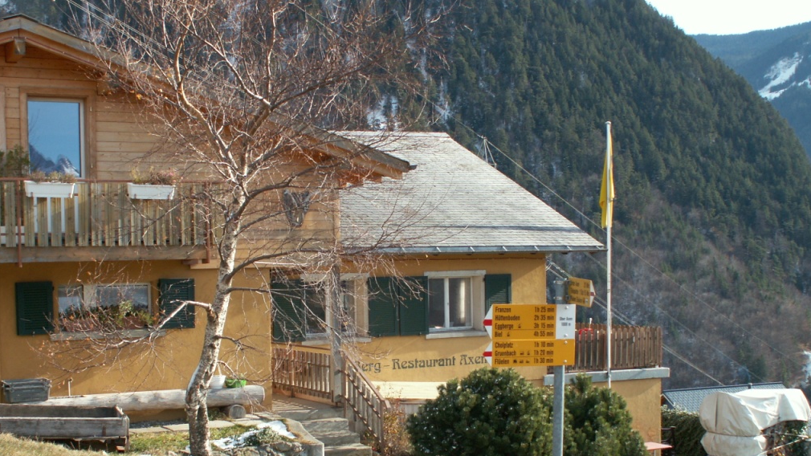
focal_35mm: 53
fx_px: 1140
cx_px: 401
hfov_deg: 39.2
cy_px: 283
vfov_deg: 22.6
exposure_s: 1/125
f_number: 5
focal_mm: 8.01
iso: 50
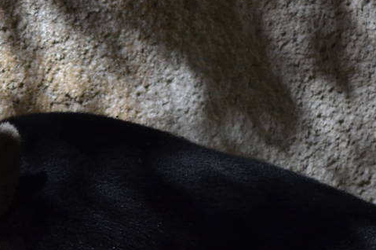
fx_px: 7312
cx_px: 20
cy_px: 355
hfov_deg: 2.9
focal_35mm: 701
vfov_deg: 2.0
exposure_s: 1/1250
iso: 400
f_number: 4.2
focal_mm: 140
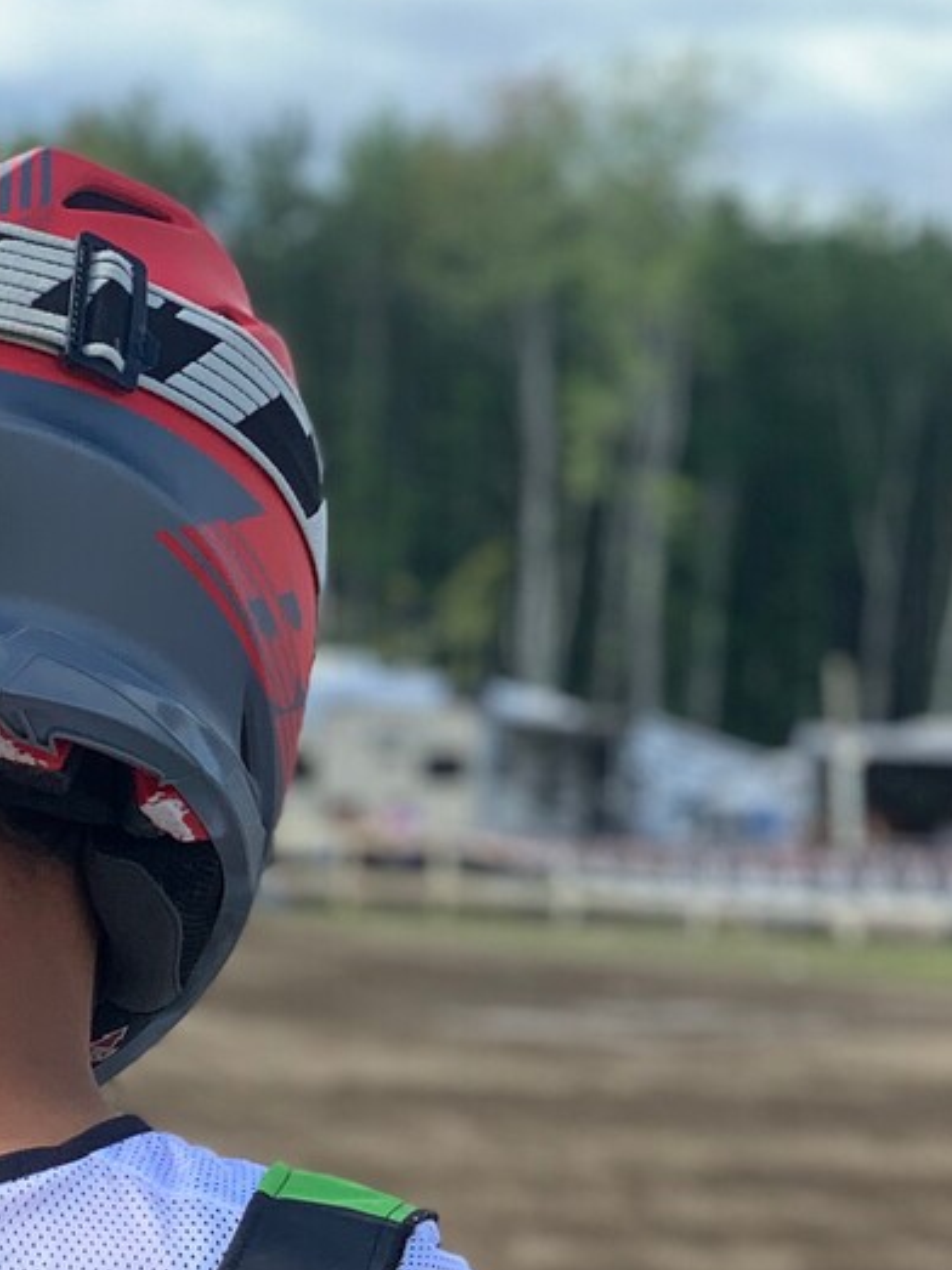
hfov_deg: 9.2
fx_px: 5833
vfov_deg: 12.0
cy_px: 1717
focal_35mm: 159
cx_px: -182
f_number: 2.4
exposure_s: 1/358
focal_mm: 6
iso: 16
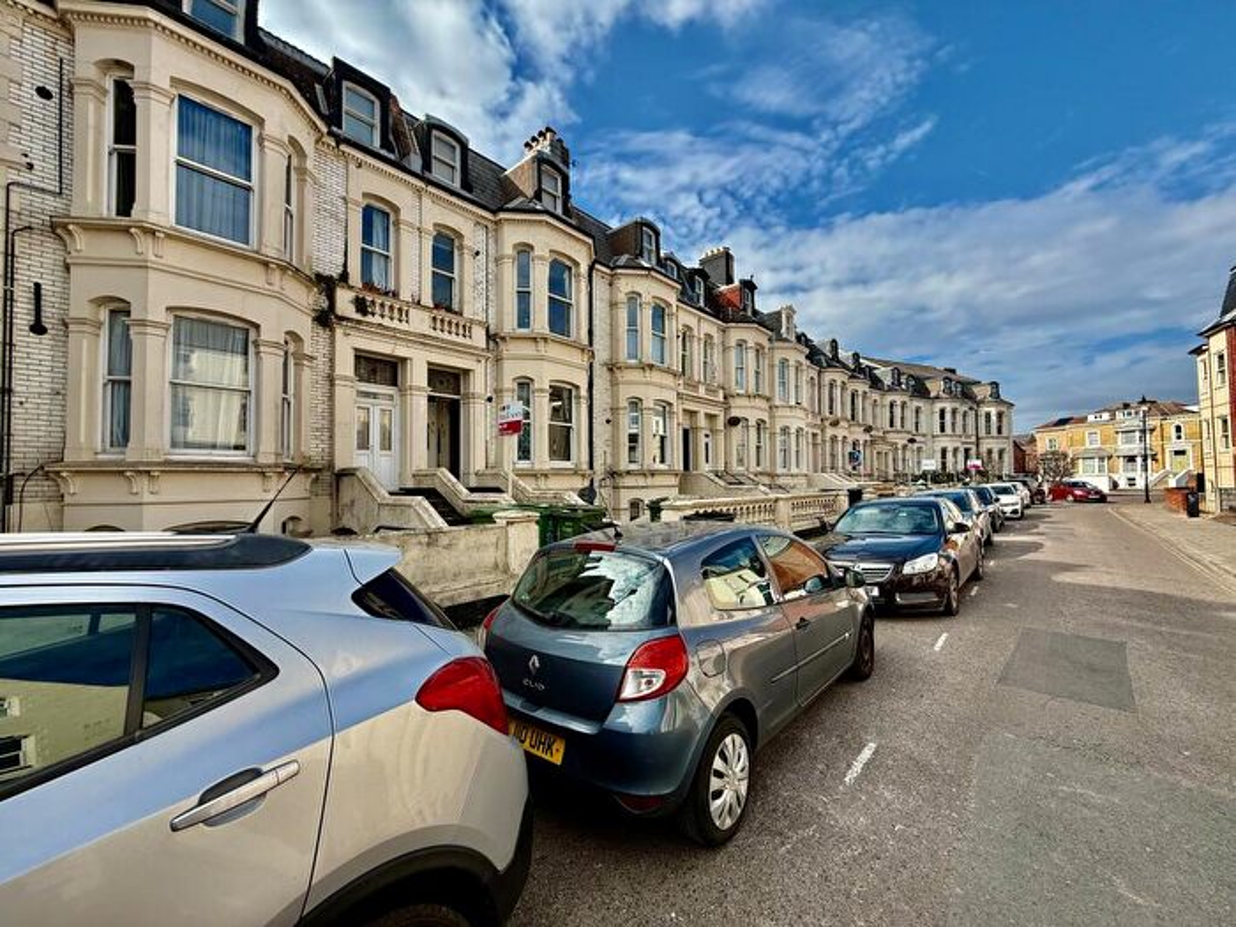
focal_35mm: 14
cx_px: 618
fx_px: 500
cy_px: 464
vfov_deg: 85.7
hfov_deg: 102.1
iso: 50
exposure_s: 1/1167
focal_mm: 2.22
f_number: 2.2
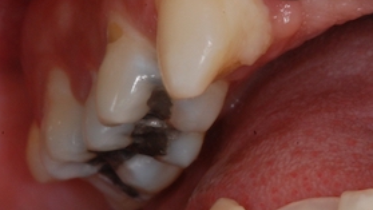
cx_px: 400
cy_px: -3
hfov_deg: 5.7
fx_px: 3741
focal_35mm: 378
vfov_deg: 3.2
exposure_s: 1/60
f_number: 45
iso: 400
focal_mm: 105
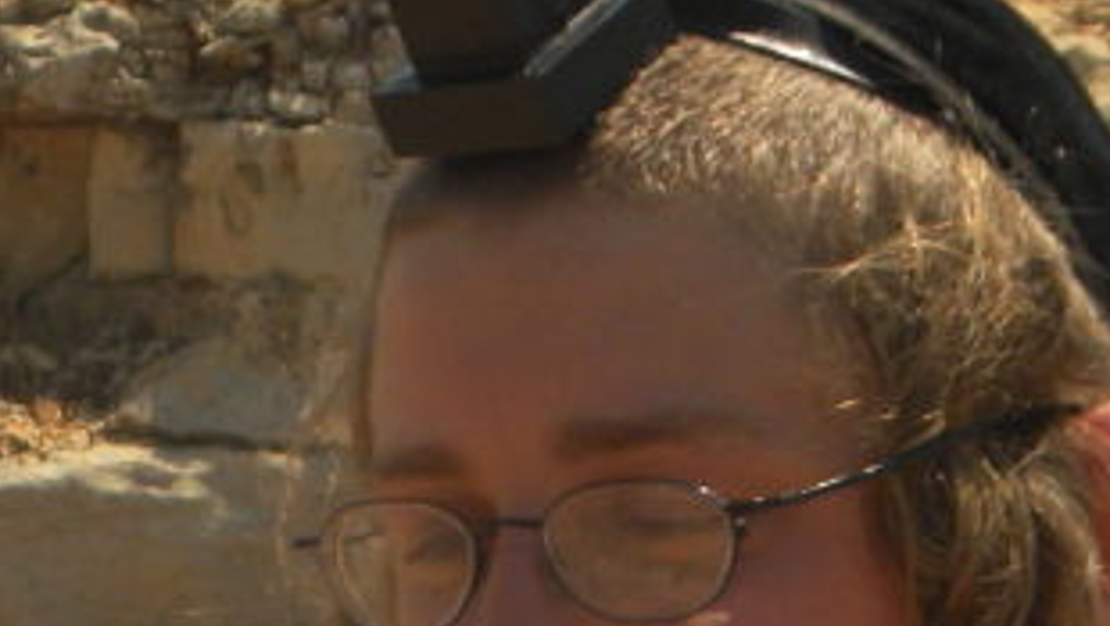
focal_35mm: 169
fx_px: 4978
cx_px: 401
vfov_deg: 7.1
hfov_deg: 12.7
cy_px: 794
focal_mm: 8.6
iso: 80
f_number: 7.8
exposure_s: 1/335
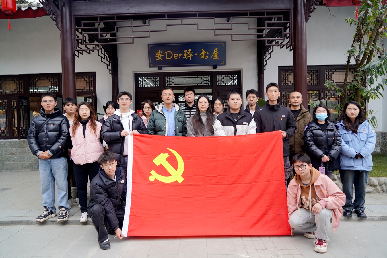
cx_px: 194
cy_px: 129
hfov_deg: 73.7
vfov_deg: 53.2
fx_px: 258
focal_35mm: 24
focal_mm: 24
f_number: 4
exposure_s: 1/160
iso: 200
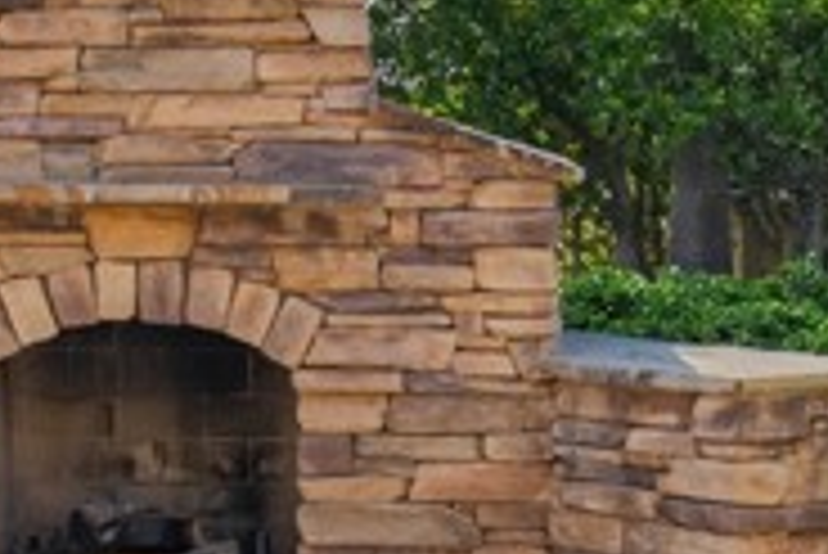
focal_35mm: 125
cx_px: 230
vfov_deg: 11.0
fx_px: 2877
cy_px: 160
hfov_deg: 16.3
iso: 100
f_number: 10
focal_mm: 24
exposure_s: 1/400
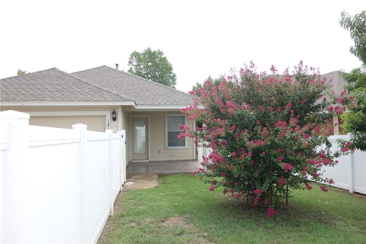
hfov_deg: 65.5
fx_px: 285
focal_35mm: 28
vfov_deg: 46.4
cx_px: 183
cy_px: 122
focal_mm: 10.4
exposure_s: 1/125
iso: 125
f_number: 5.6
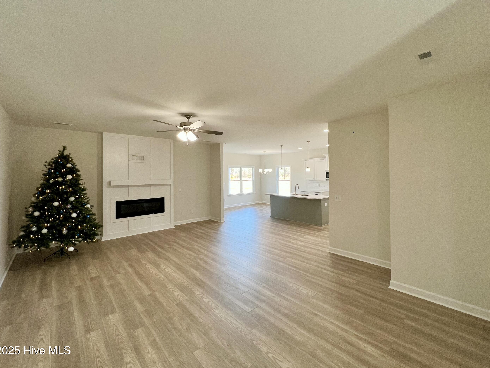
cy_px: 170
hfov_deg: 102.1
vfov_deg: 85.5
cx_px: 250
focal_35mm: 14
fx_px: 198
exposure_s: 1/120
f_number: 1.8
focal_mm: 1.57
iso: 125
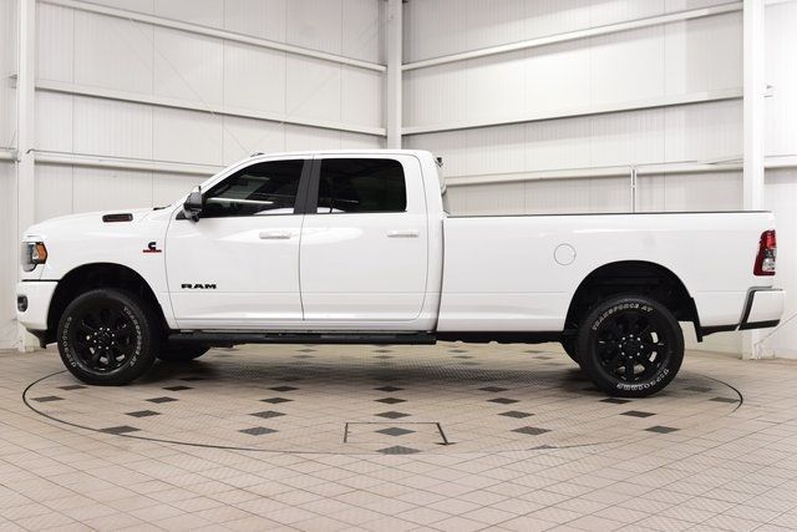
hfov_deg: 47.9
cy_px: 266
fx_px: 897
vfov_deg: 33.0
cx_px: 398
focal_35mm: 40
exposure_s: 1/60
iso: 1100
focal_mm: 27
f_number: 8
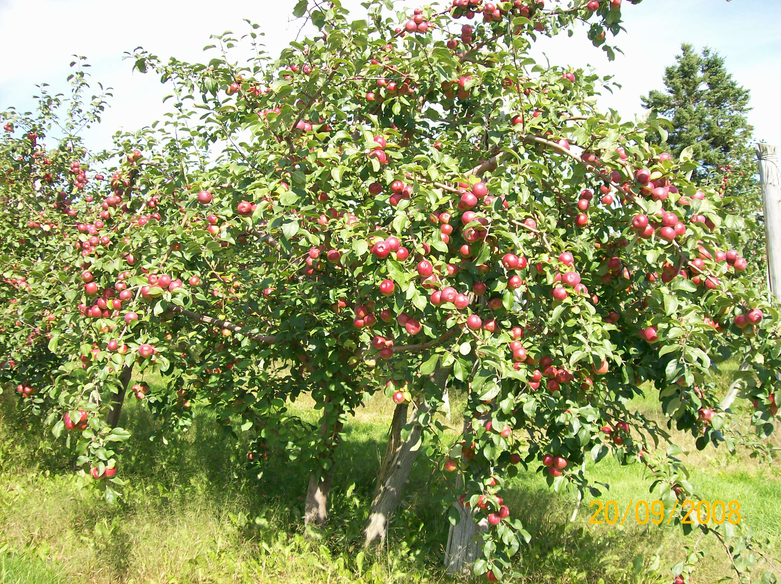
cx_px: 390
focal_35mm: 36
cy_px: 292
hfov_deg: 51.4
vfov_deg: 39.6
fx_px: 812
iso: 80
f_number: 2.7
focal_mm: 6
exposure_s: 1/556
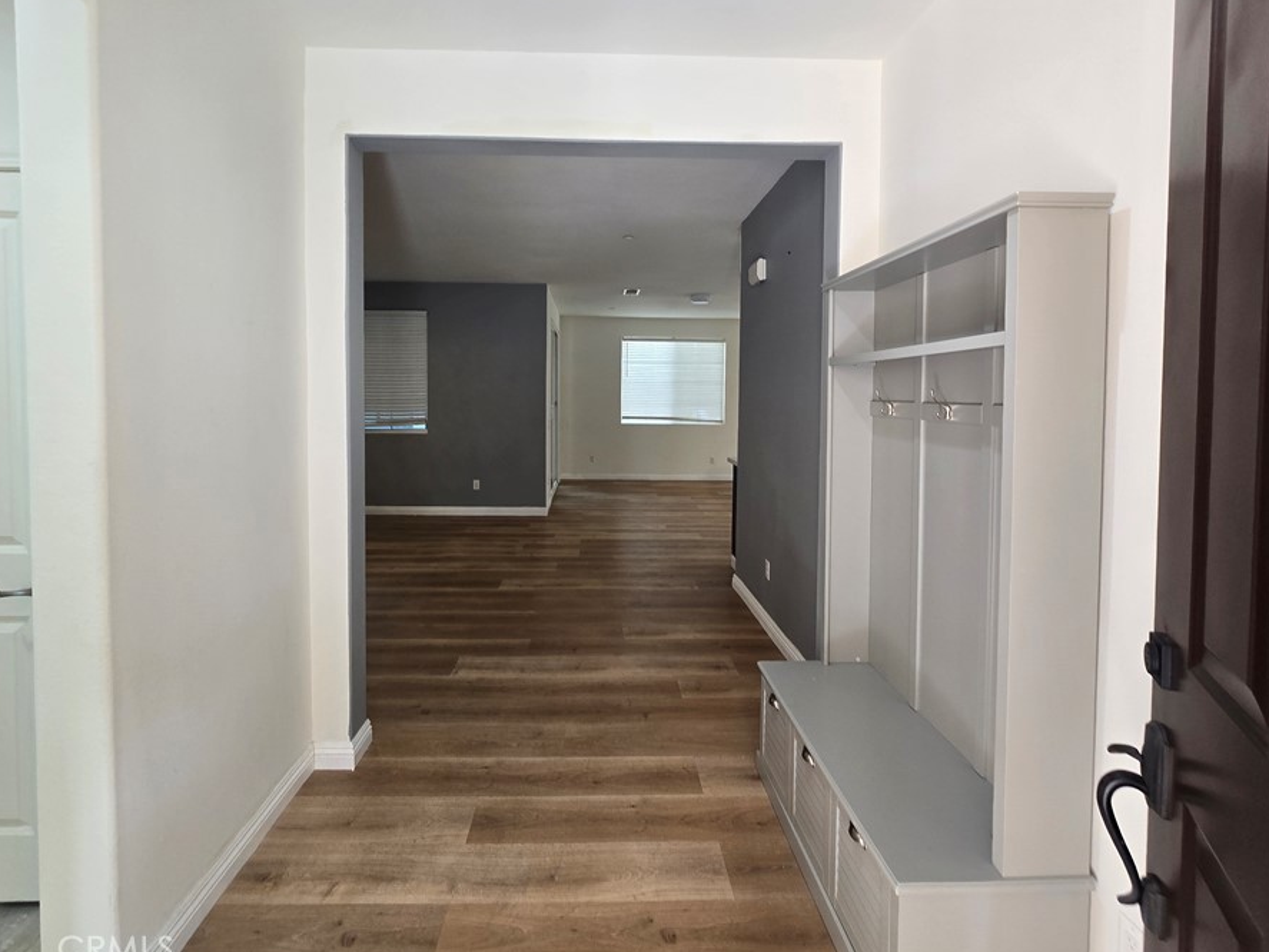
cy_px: 420
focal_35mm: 15
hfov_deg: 98.1
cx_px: 611
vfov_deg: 81.5
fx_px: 550
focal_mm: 2.2
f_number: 2.2
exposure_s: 1/60
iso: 100
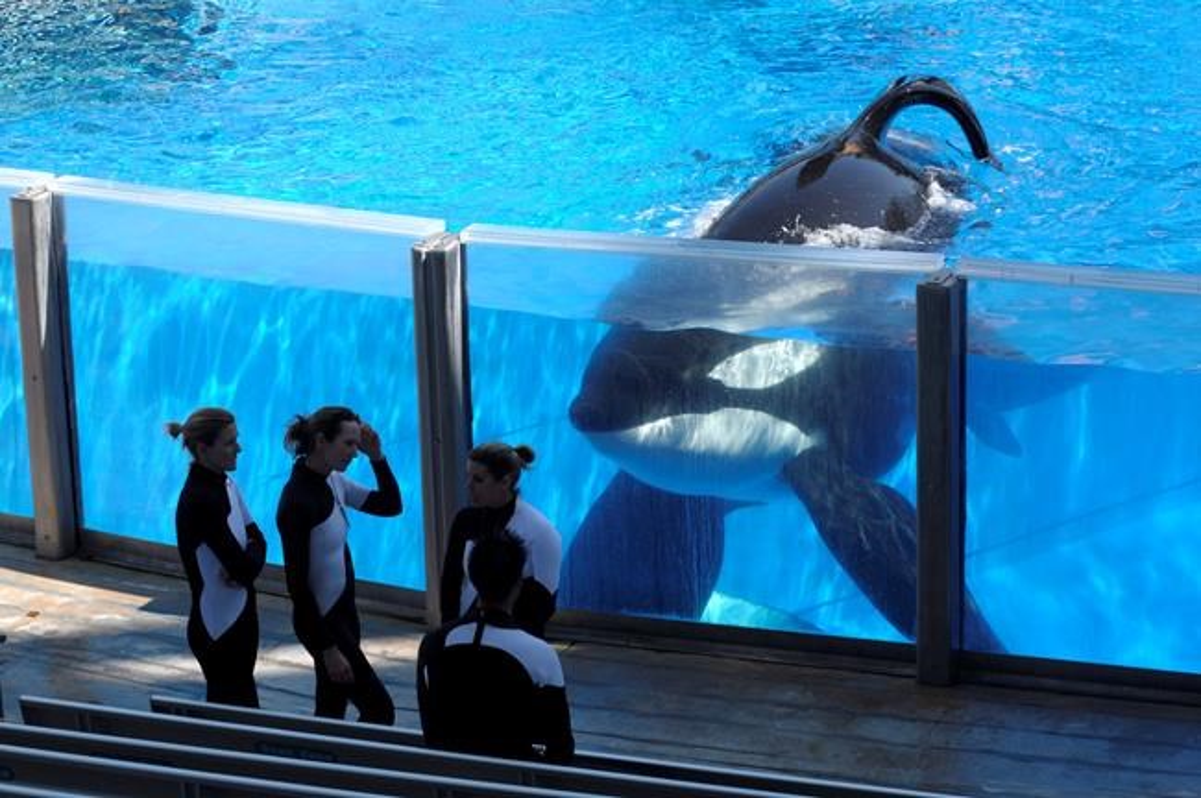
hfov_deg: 19.5
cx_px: 600
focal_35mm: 105
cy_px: 399
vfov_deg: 13.0
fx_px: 3499
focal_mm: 70
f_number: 5.6
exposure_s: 1/800
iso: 250
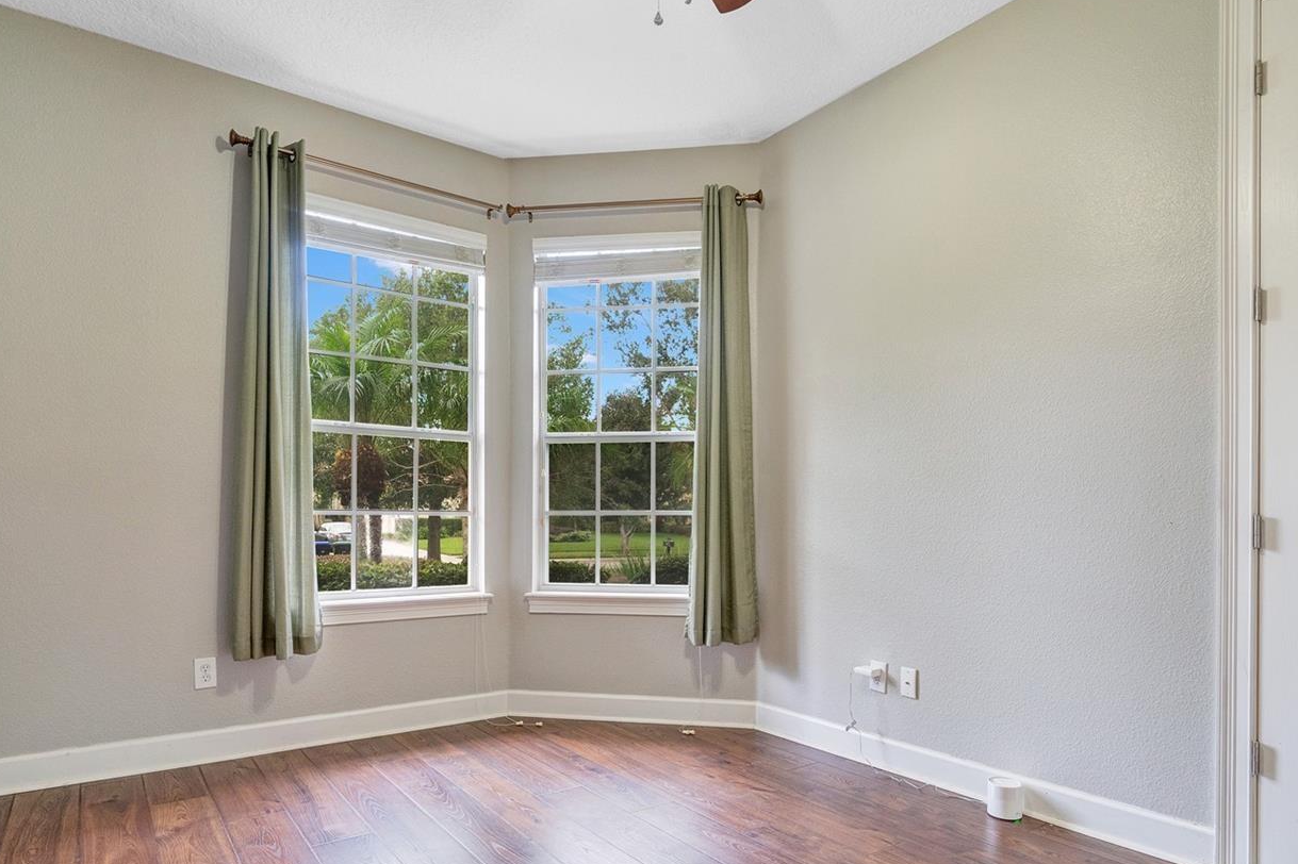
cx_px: 668
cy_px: 518
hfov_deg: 81.2
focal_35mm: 21
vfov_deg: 59.0
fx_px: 757
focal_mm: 16
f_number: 7.1
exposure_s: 1/25
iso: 640
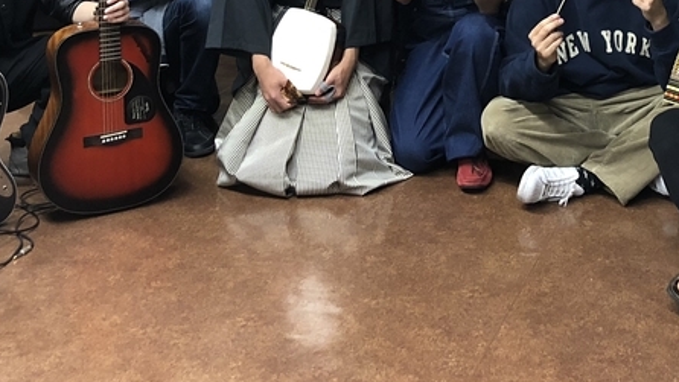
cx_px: 501
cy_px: -137
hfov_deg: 29.7
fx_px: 1260
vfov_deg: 16.2
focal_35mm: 70
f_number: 1.8
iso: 80
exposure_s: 1/17
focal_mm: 4
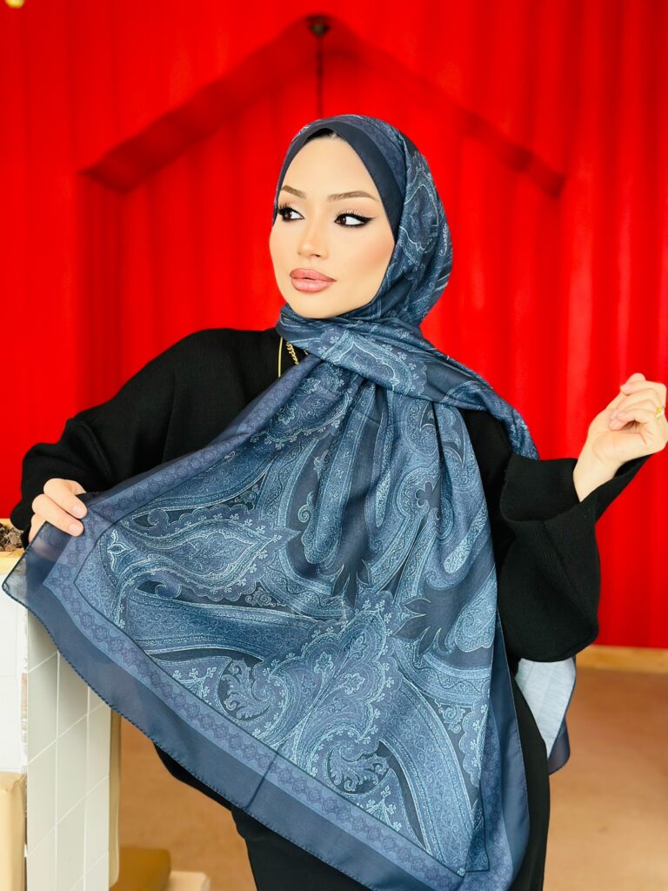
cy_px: 446
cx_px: 334
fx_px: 1235
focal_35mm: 48
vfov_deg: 39.7
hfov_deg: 30.3
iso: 200
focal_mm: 6.86
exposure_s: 1/100
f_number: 1.78
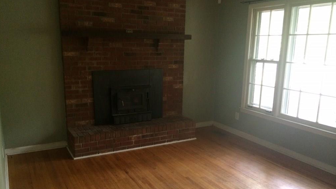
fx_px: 294
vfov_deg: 35.6
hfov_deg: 59.5
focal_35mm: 33
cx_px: 168
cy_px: 108
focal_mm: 4.12
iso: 320
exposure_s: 1/24
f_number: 2.2
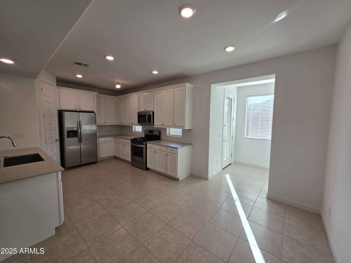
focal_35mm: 13
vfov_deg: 89.9
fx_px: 132
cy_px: 132
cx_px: 176
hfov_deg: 106.2
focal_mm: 2.2
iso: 32
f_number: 1.9
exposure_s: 1/120
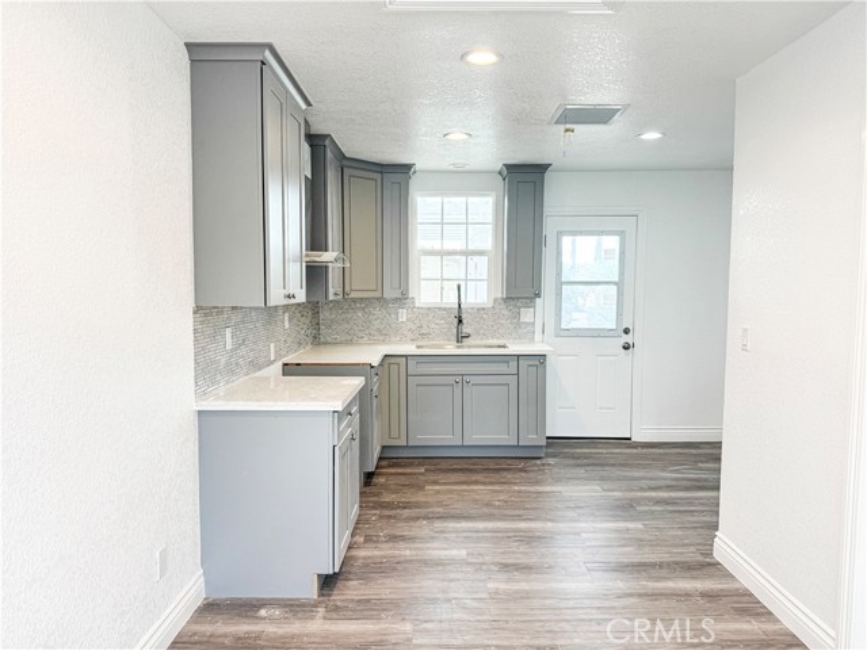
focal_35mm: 24
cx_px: 434
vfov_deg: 56.8
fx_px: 601
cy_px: 325
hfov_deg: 71.6
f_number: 1.8
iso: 100
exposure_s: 1/120
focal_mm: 6.76
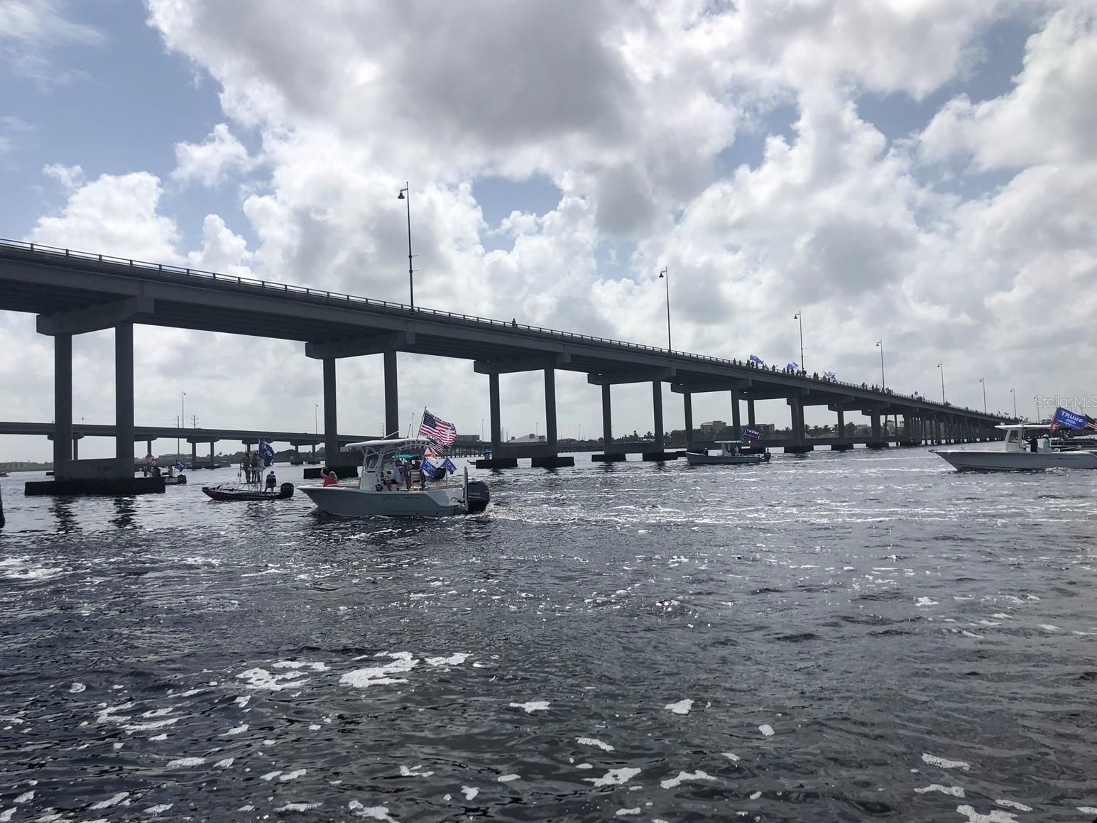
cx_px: 534
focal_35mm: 29
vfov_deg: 48.2
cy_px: 401
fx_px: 919
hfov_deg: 61.6
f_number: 1.8
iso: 25
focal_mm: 3.99
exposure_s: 1/6024
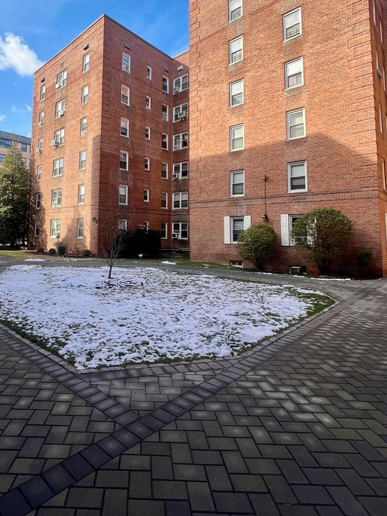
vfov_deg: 83.6
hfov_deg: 67.2
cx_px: 136
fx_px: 283
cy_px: 206
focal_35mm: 19
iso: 32
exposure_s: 1/475
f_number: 1.8
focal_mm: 1.57
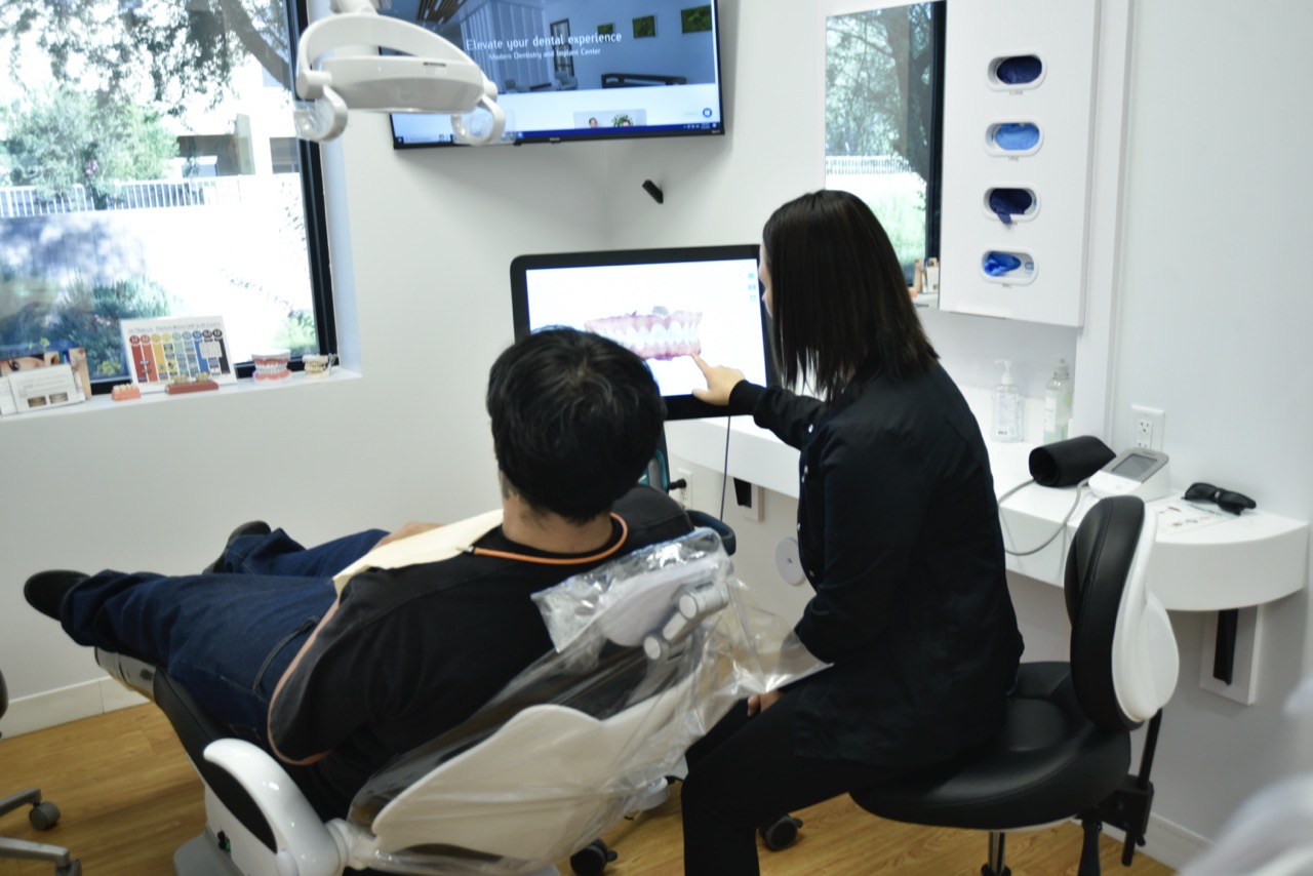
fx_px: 1277
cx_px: 656
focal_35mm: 35
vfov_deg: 37.9
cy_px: 438
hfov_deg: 54.4
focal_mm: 35
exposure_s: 1/40
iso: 640
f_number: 4.5
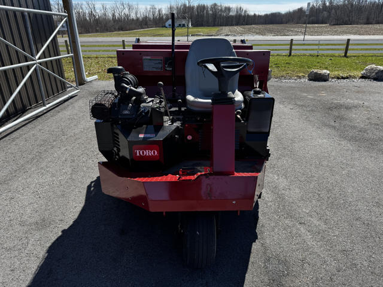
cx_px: 192
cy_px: 144
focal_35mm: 24
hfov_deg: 71.6
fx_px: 266
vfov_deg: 56.8
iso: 80
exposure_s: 1/2174
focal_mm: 6.76
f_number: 1.78
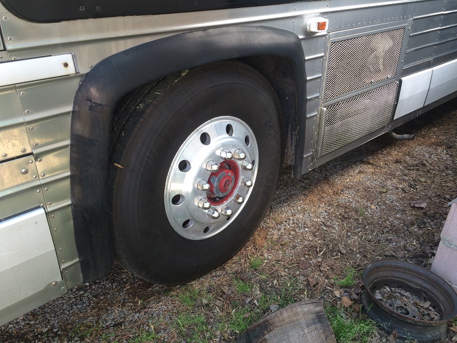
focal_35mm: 29
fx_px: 383
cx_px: 228
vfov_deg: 48.2
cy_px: 172
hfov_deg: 61.7
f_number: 2.2
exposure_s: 1/120
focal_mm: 4.15
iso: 40
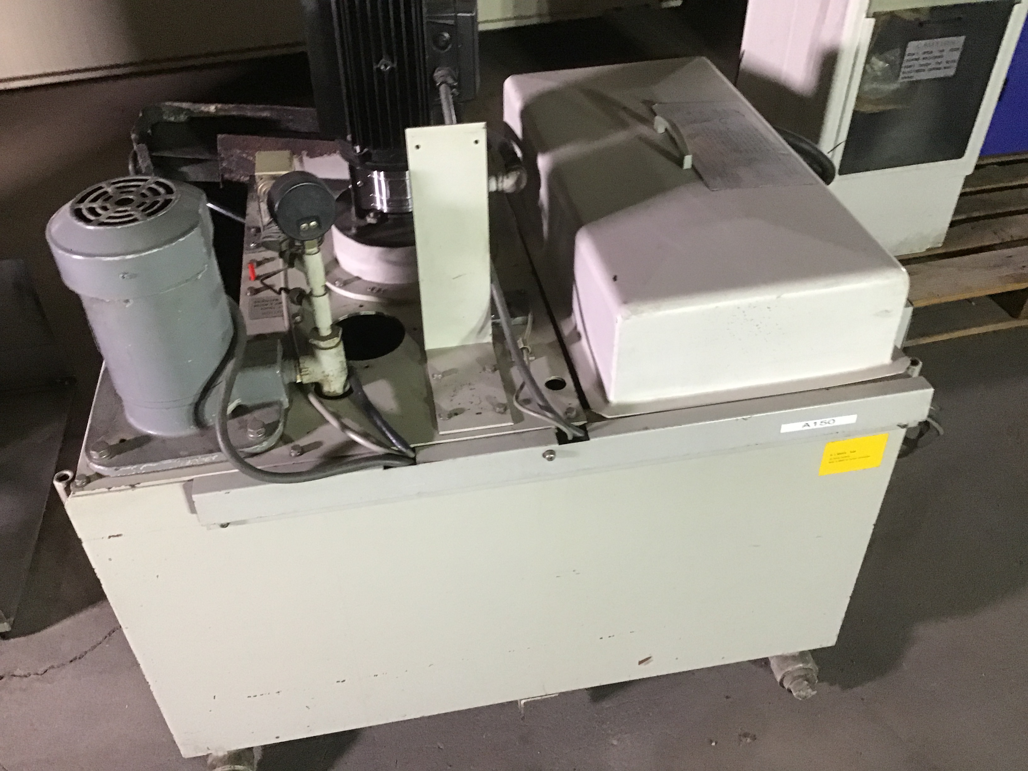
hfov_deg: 58.4
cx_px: 514
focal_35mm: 31
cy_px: 386
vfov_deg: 45.4
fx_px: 921
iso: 200
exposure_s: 1/17
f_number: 2.4
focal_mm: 3.3
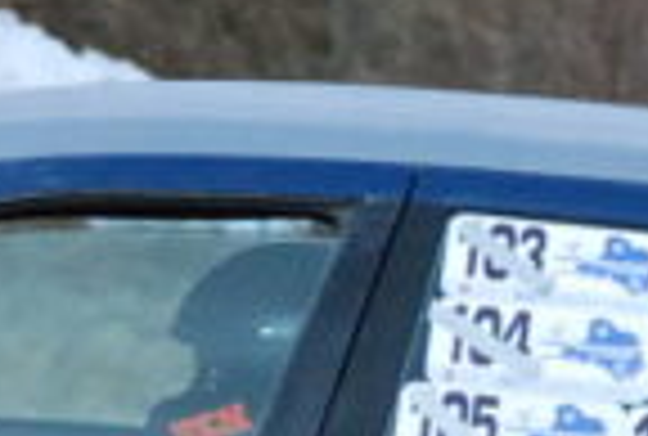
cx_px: 252
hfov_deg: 1.8
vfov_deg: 1.2
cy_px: 973
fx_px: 20161
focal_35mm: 1117
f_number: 8
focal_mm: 105
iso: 1600
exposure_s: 1/1000
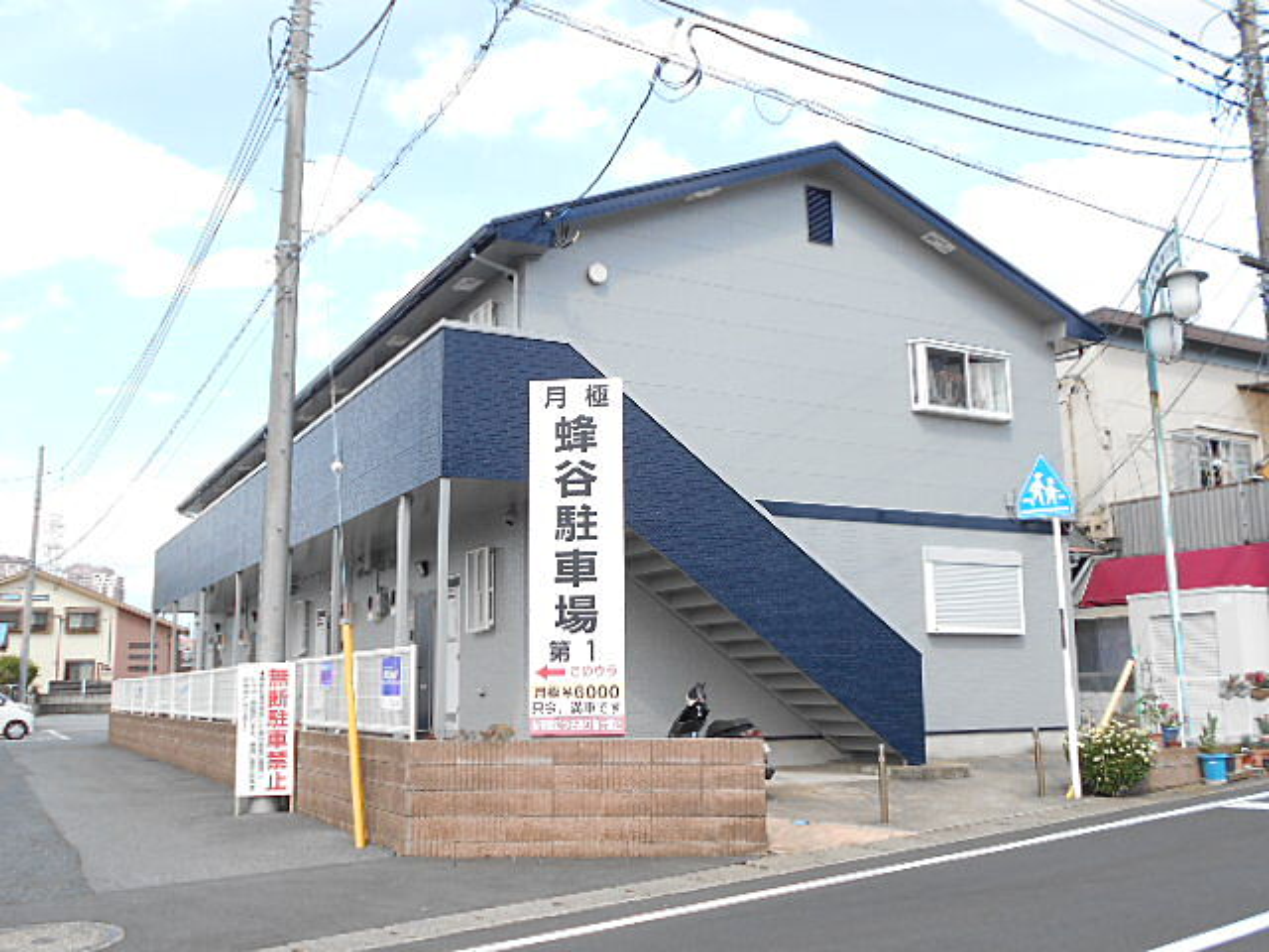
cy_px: 476
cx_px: 634
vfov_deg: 41.8
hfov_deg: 54.0
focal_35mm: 34
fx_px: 1246
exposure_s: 1/400
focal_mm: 5.8
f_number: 3.6
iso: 80
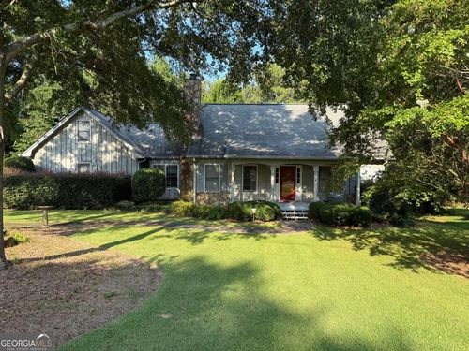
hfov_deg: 71.6
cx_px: 234
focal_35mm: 24
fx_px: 325
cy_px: 176
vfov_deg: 56.8
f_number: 1.78
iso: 80
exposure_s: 1/992
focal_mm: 6.76
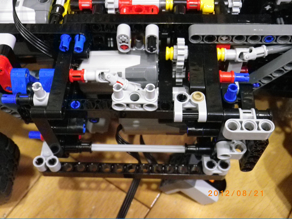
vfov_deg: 35.1
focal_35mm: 41
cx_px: 146
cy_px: 110
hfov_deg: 45.8
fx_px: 346
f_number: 3.9
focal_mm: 7.3
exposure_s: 1/8
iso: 800
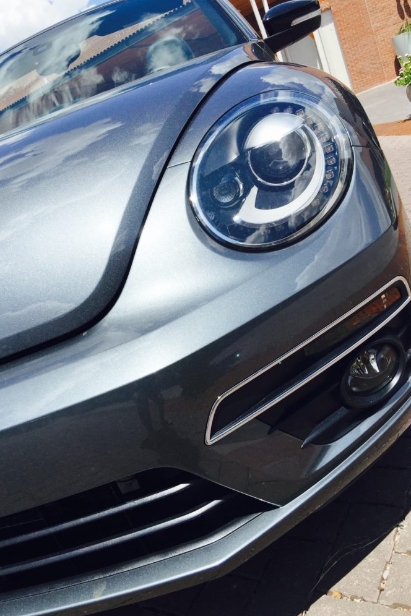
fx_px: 531
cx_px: 186
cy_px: 309
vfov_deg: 60.3
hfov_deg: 42.3
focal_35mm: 31
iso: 32
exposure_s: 1/3300
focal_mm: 4.15
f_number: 2.2
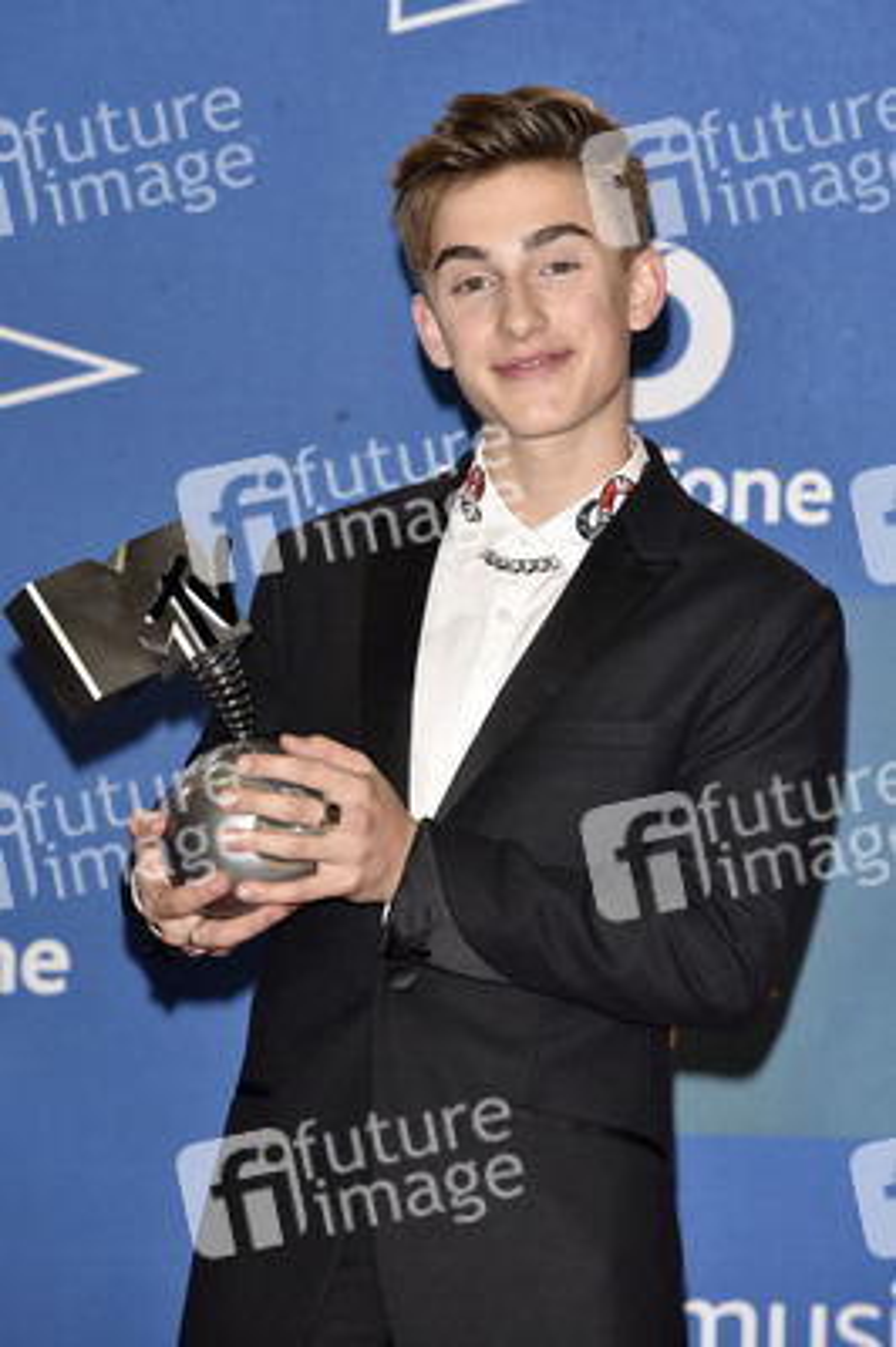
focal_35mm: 200
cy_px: 674
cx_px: 448
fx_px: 7479
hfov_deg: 6.9
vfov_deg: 10.3
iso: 1600
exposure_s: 1/250
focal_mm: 200
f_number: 6.3
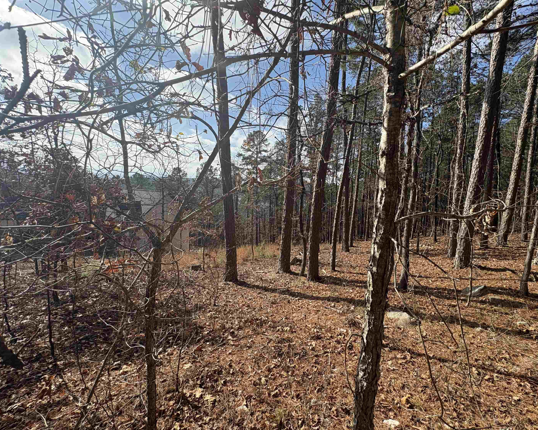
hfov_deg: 96.7
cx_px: 281
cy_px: 215
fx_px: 239
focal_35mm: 15
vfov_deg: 84.0
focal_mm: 2.22
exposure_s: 1/1449
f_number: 2.2
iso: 64
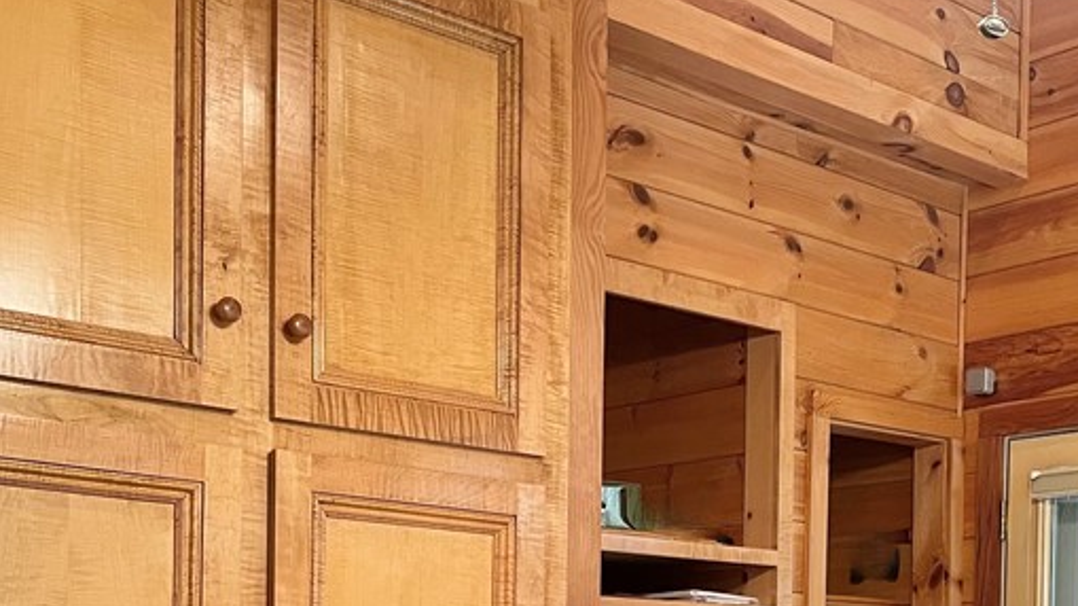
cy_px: 684
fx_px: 1629
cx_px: 809
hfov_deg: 35.8
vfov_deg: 20.0
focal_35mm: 57
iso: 125
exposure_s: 1/60
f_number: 1.6
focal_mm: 4.2
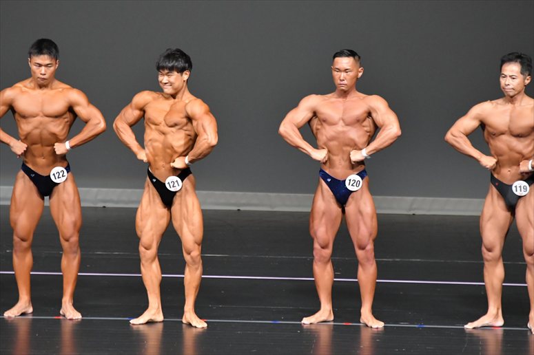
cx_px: 267
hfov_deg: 6.5
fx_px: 4670
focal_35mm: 315
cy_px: 178
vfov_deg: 4.4
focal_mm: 210
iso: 5000
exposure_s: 1/400
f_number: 5.6
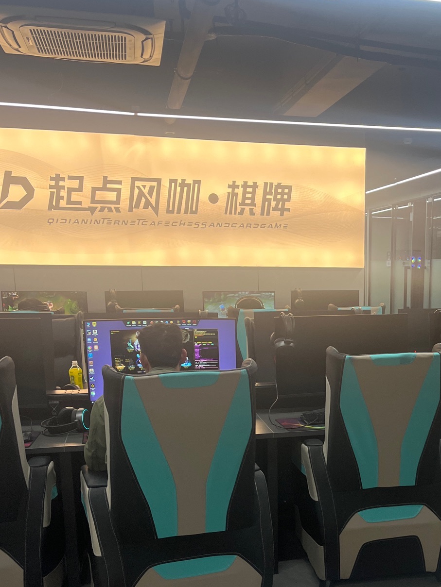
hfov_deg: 32.8
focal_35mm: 43
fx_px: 730
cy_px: 413
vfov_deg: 42.9
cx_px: 341
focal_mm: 5.1
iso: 125
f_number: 1.6
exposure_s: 1/100
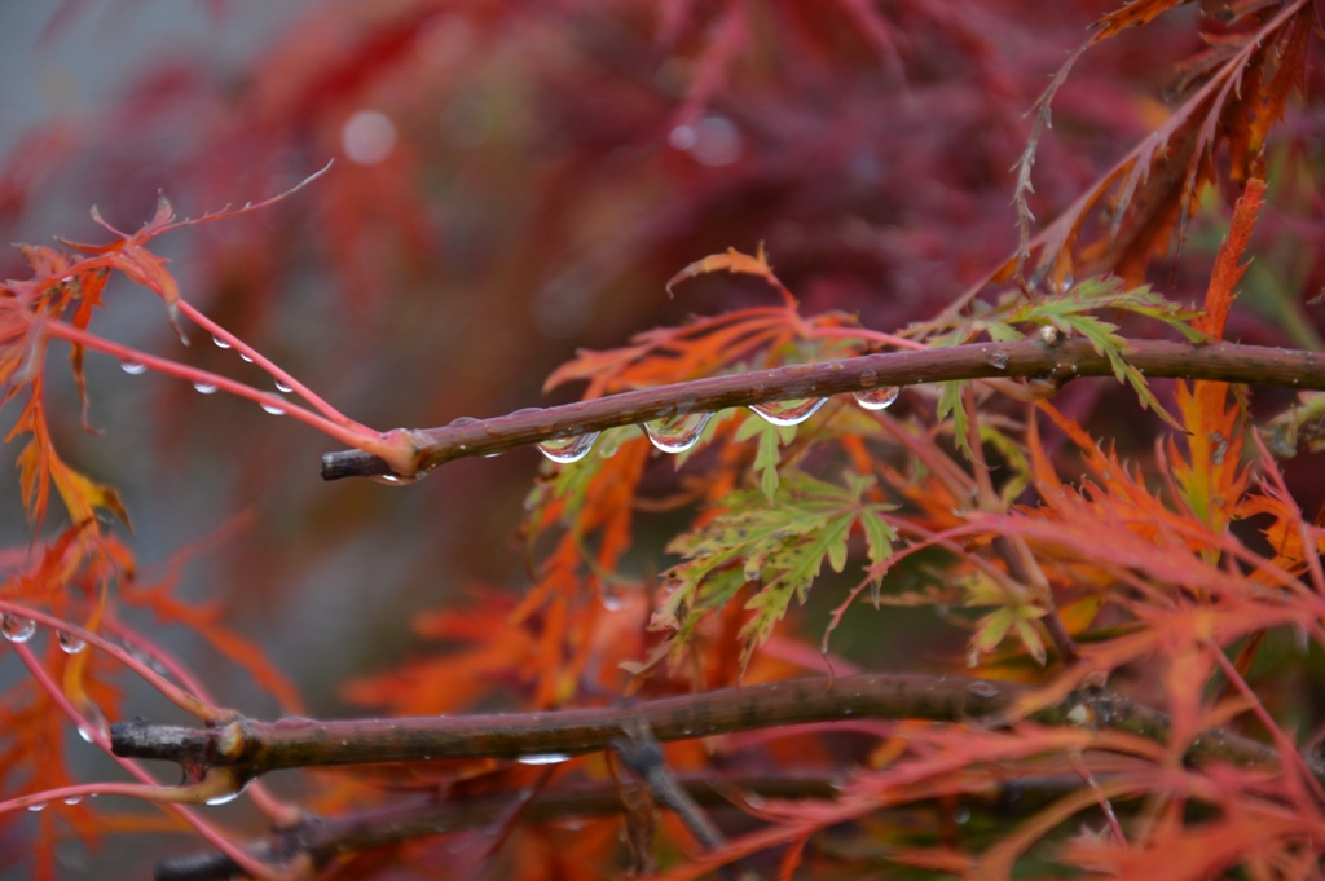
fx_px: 5075
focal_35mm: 138
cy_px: 440
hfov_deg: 14.9
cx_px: 662
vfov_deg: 9.9
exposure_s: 1/20
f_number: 5.6
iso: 200
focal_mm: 92
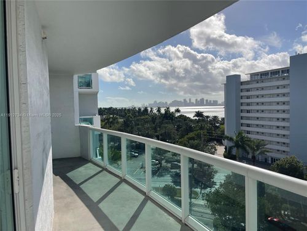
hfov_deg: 69.4
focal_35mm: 25
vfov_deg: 54.9
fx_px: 222
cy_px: 116
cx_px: 154
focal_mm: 5.1
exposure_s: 1/10989
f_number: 1.6
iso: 32
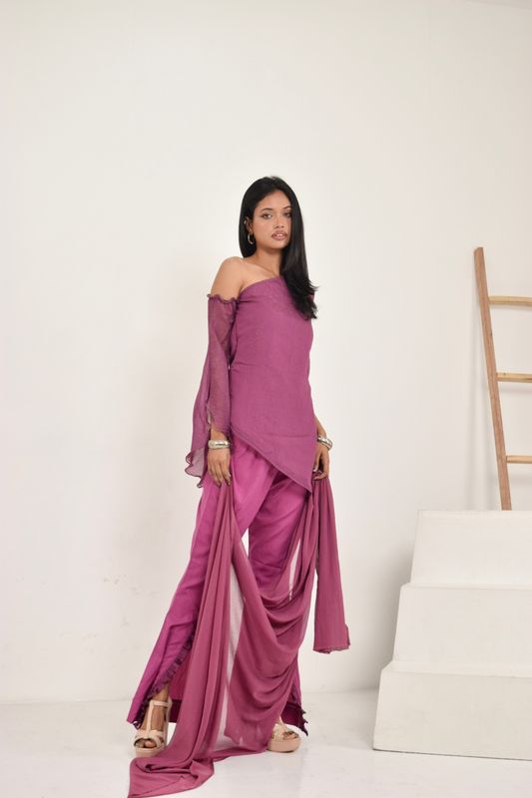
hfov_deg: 28.1
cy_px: 399
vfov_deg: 41.1
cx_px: 266
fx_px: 1064
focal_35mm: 48
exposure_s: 1/200
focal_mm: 32
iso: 400
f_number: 5.6
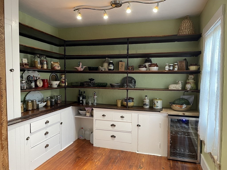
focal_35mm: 26
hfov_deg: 67.3
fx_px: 170
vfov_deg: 53.1
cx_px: 114
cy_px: 85
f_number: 1.6
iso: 320
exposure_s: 1/60
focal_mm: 4.2
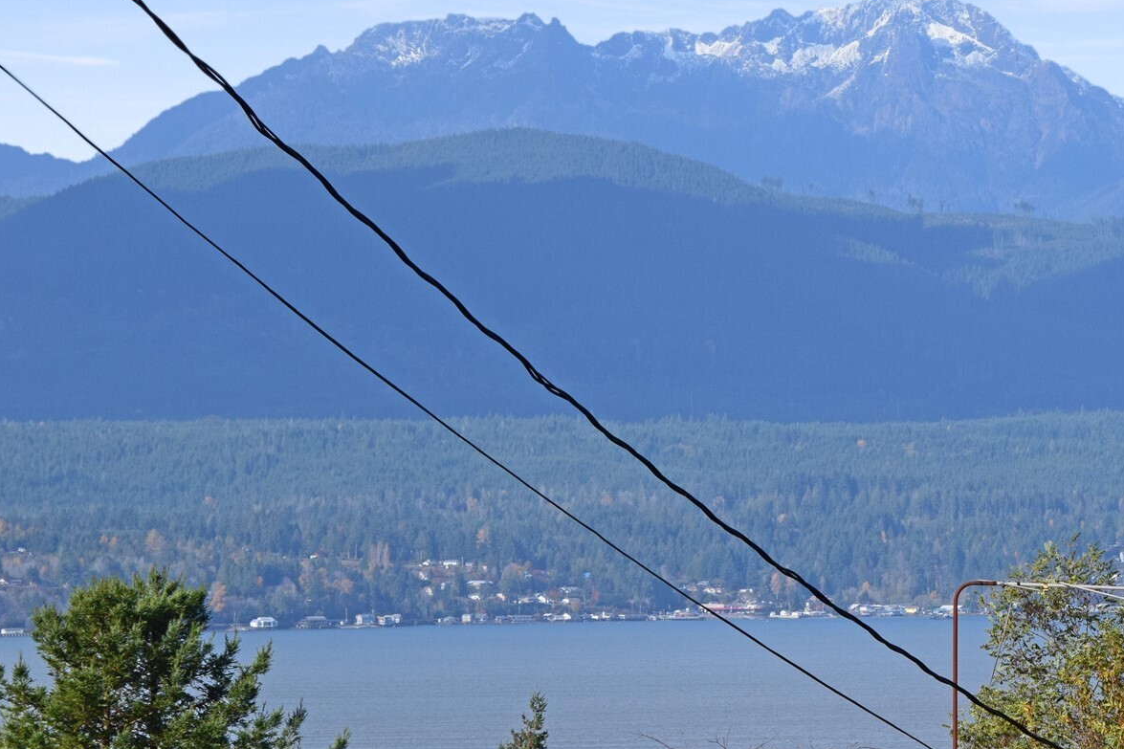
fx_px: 6899
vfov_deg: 6.2
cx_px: 778
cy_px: 228
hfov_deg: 9.3
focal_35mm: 221
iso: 400
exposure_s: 1/500
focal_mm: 102
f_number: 11
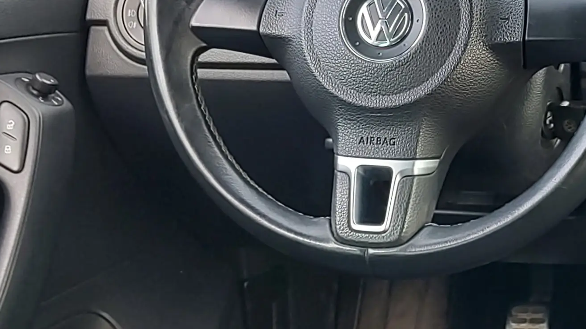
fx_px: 1134
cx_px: 584
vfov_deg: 16.5
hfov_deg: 27.3
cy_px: 166
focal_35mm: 73
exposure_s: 1/185
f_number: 1.8
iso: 100
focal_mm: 5.56
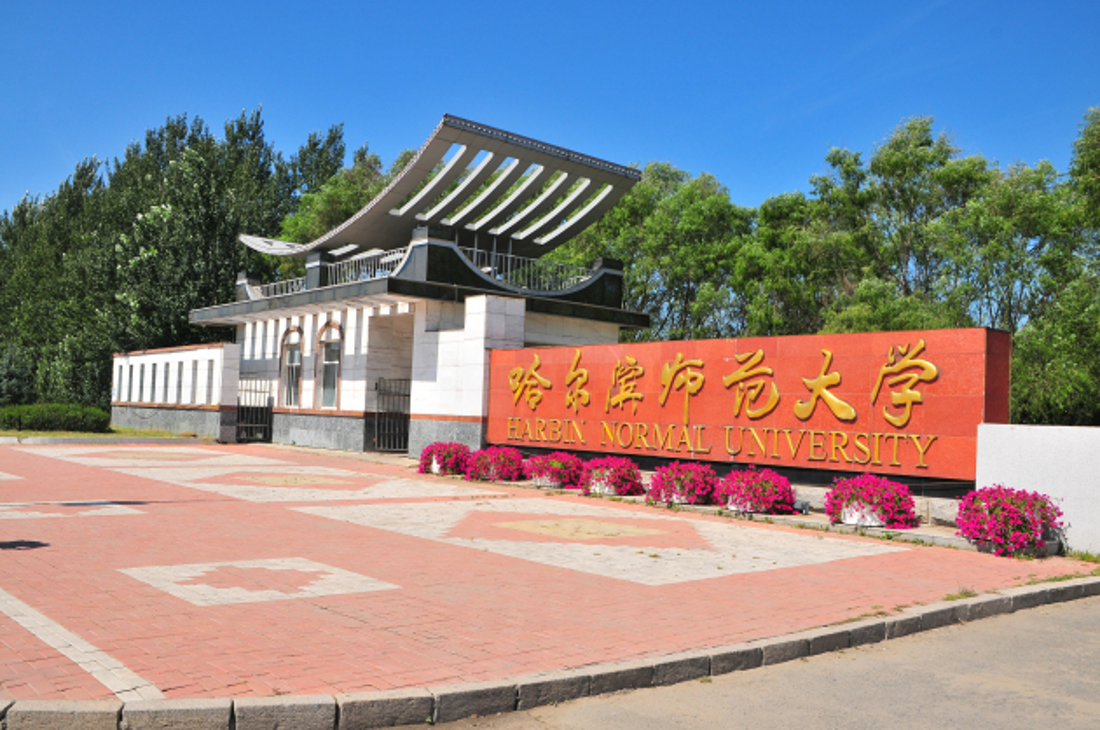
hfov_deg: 59.6
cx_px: 550
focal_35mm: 32
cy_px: 365
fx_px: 961
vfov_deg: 41.6
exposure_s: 1/400
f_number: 10
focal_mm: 21
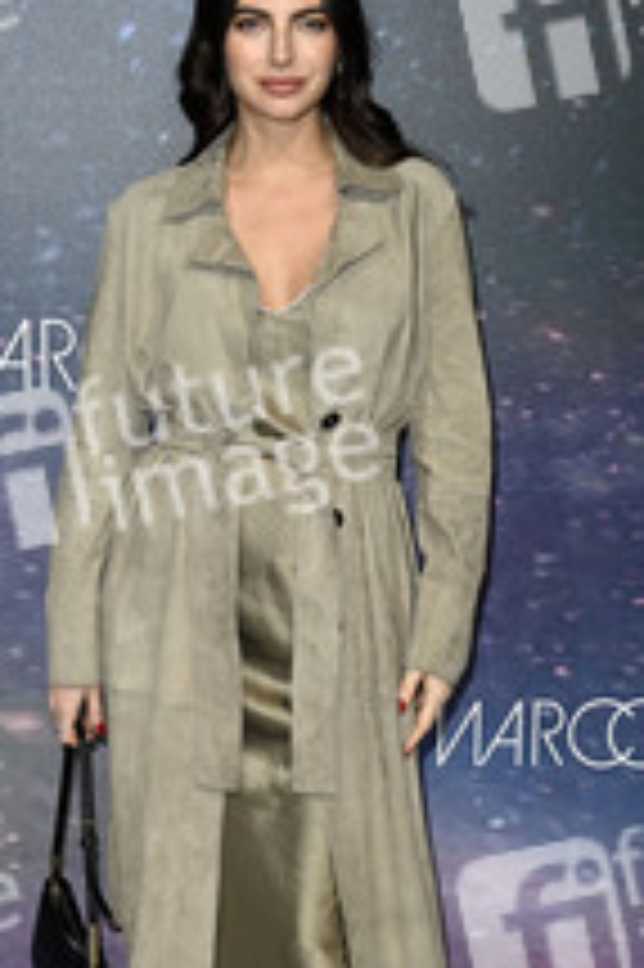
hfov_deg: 16.6
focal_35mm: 82
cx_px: 279
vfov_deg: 24.6
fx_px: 2204
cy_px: 680
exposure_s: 1/200
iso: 800
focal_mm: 44
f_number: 5.6
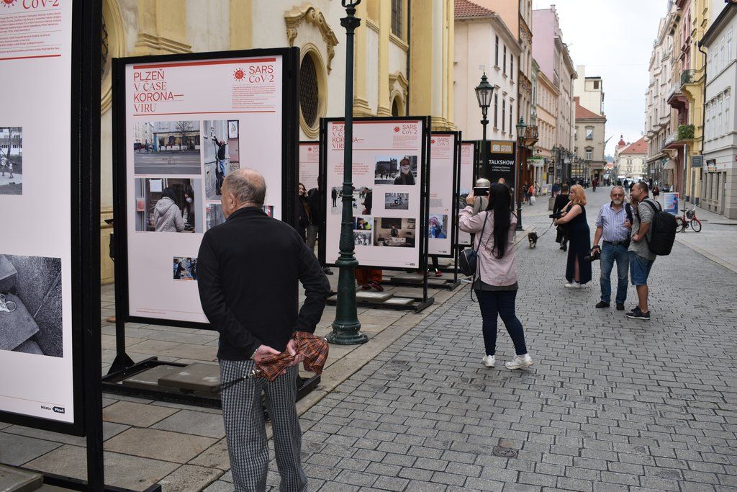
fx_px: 676
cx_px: 368
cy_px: 246
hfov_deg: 57.2
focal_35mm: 33
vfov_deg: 40.0
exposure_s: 1/125
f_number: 5.6
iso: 100
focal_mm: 22
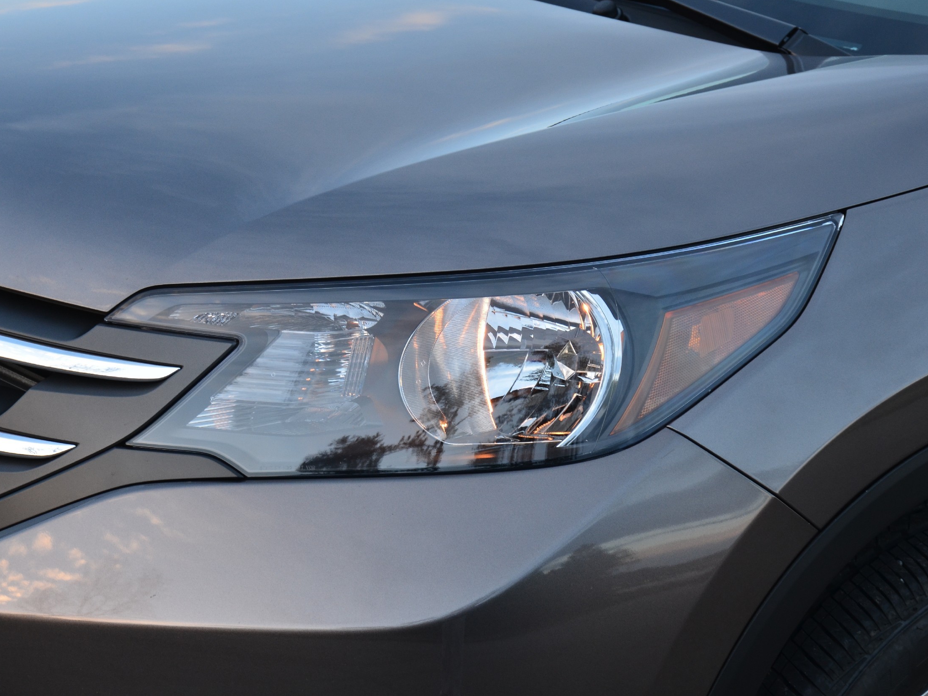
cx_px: 414
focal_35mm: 98
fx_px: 2627
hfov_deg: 20.0
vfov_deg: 15.1
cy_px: 348
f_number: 9
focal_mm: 60
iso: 560
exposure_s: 1/30
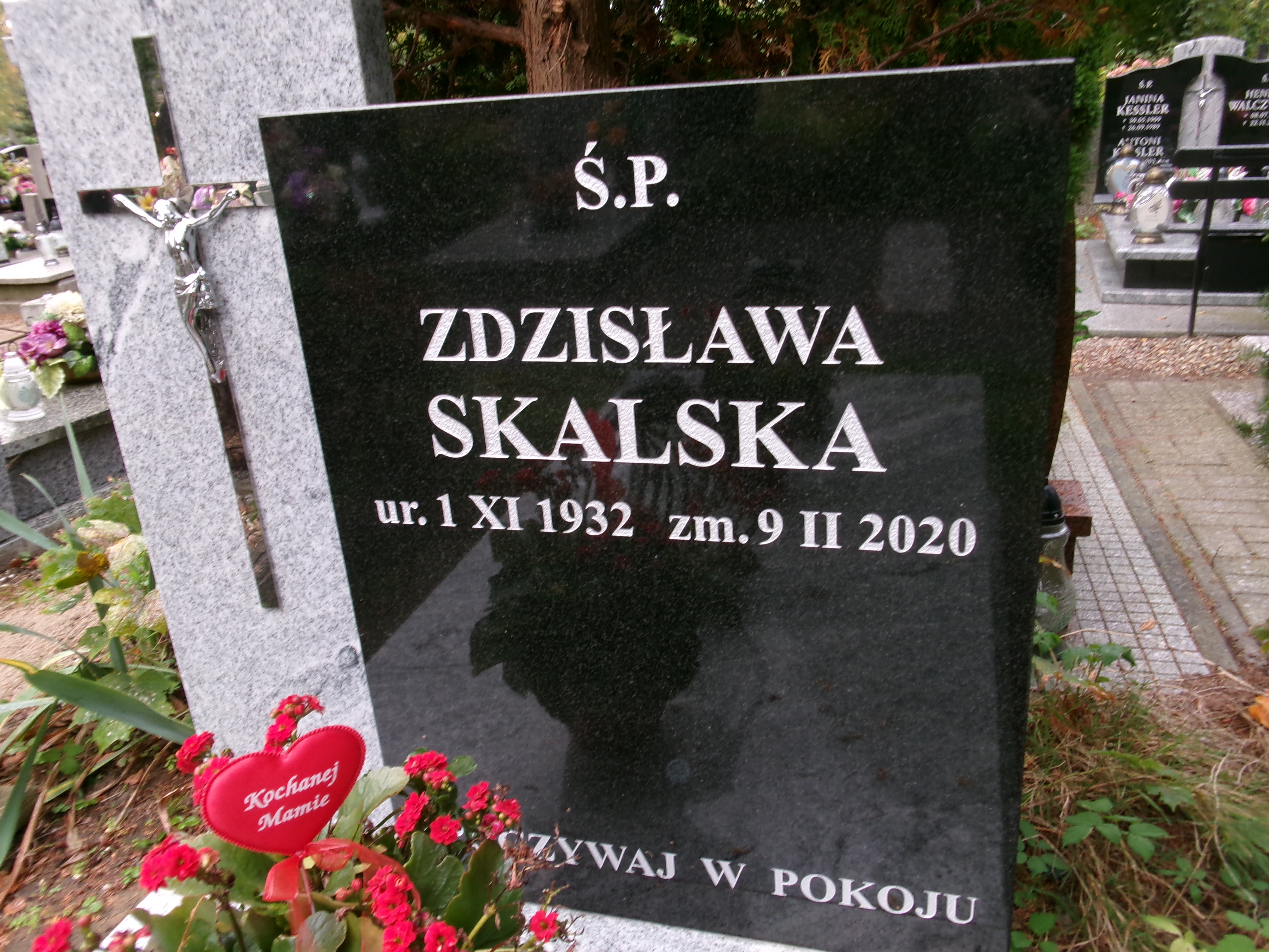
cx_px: 634
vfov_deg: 49.7
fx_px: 1026
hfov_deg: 63.4
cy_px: 476
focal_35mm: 28
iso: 125
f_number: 3.9
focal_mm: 5.1
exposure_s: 1/34
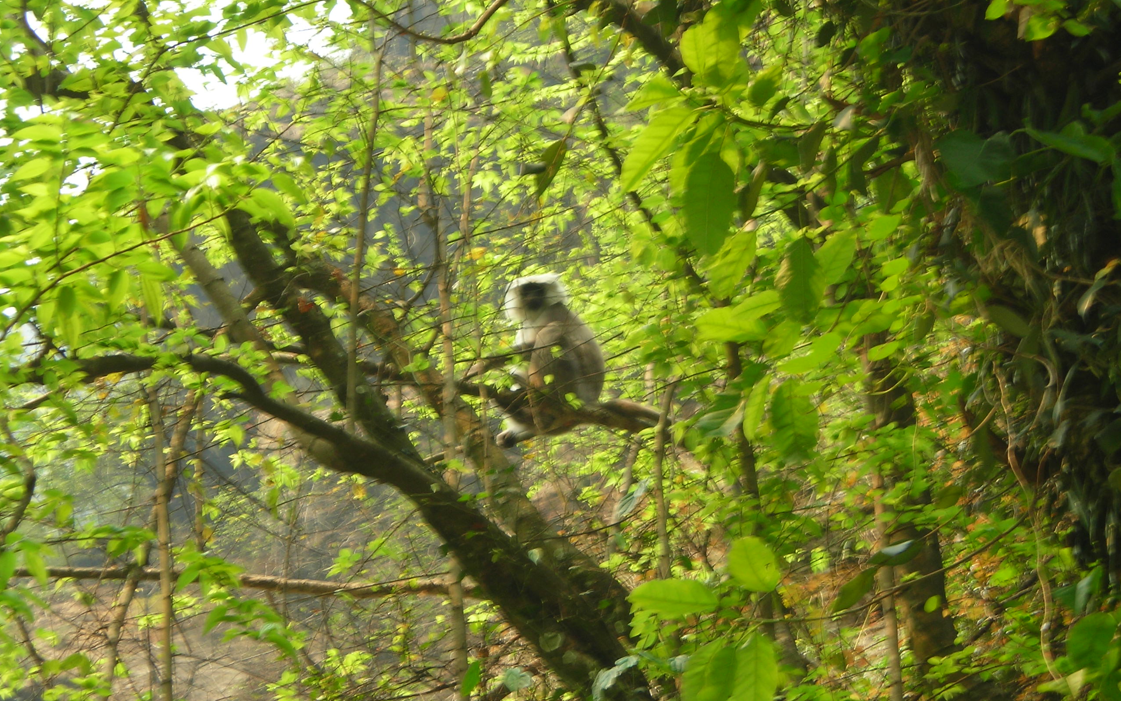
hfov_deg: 16.8
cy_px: 367
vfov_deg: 10.6
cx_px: 560
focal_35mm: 124
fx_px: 3788
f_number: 5.3
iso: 50
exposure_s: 1/24
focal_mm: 19.2
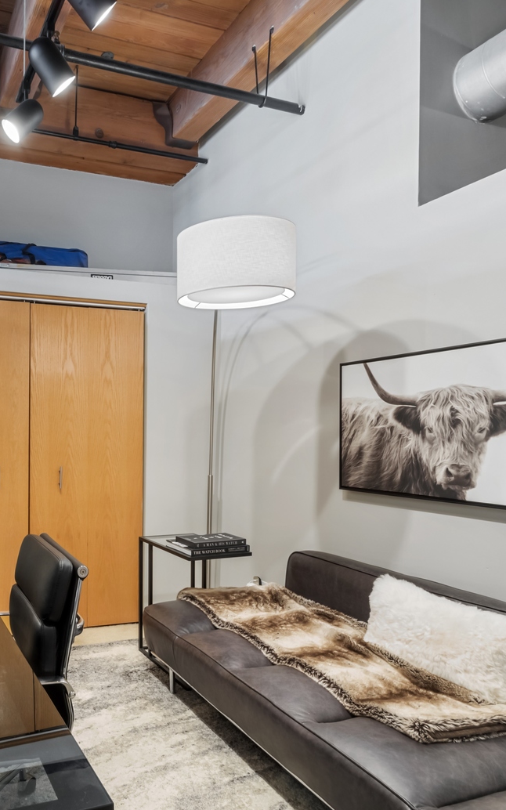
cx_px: 83
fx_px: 530
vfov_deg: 74.8
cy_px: 418
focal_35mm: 24
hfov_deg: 47.5
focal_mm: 10
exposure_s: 6
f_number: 11
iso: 100
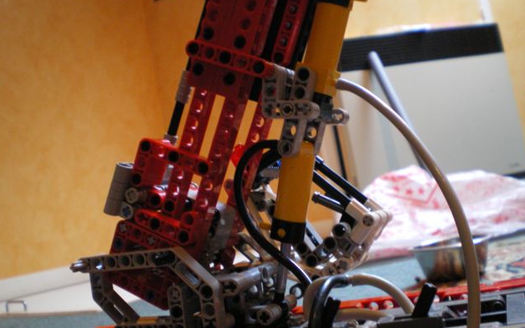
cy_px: 166
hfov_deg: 48.2
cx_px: 262
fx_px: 587
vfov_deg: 31.2
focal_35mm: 41
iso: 400
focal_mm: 6.3
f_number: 3.1
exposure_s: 1/10
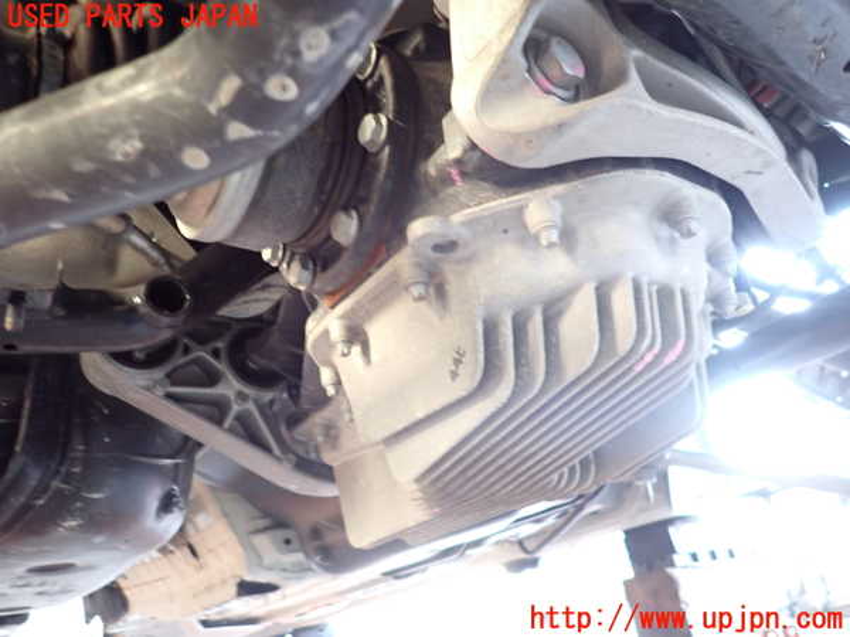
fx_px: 614
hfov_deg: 69.4
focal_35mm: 25
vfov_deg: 54.9
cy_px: 318
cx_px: 425
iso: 400
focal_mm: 4.5
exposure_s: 1/30
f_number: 2
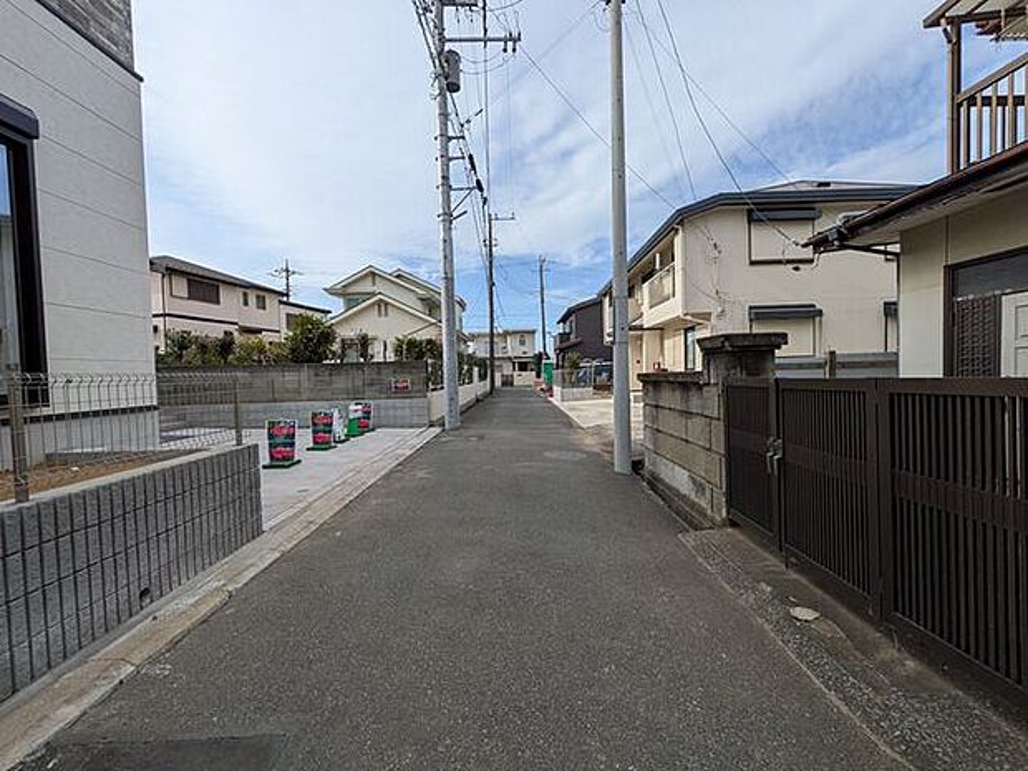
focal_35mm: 14
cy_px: 386
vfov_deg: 85.7
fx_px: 416
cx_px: 514
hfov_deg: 102.1
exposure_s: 1/1689
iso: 52
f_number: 2.2
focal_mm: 1.83
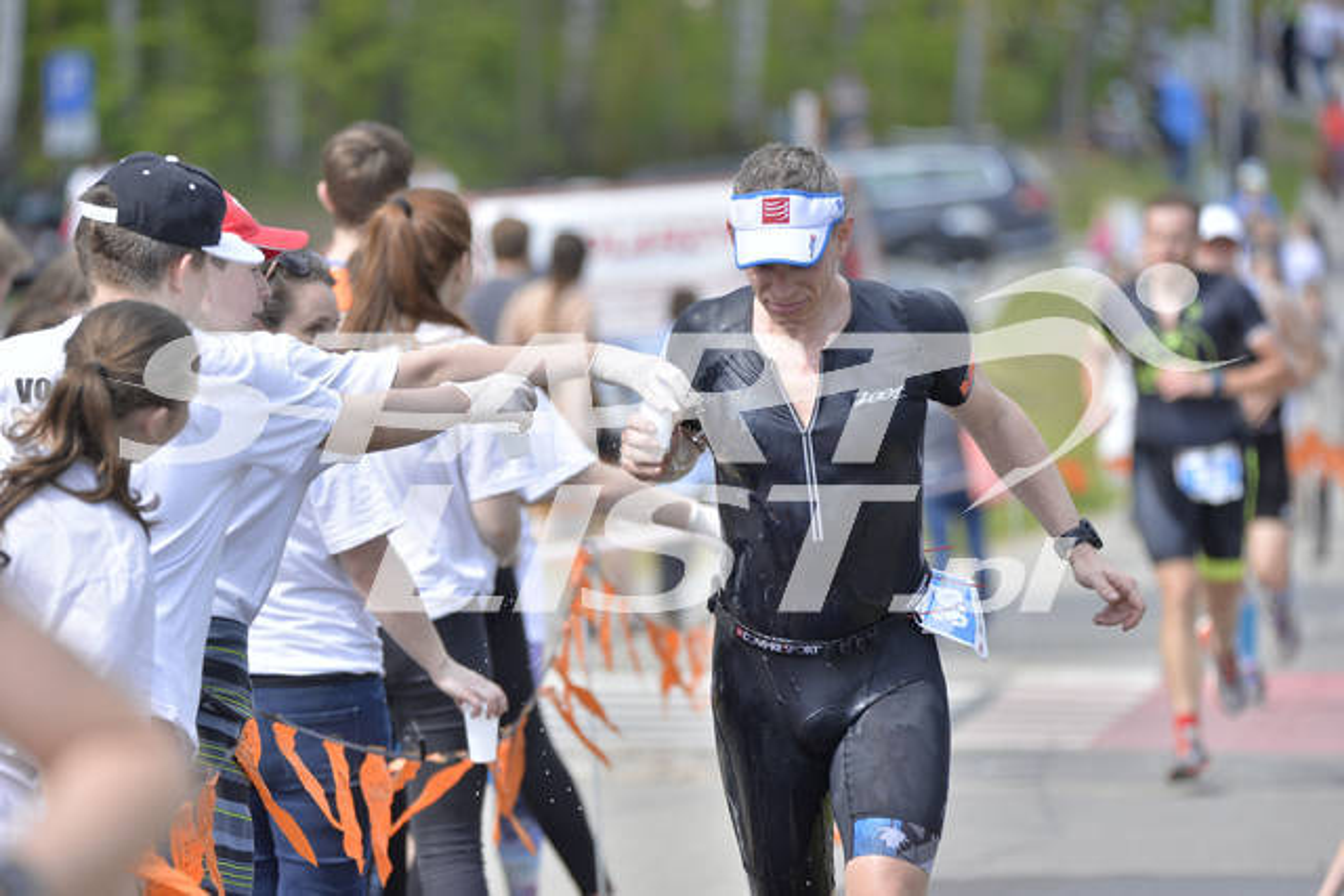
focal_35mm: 350
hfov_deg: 5.9
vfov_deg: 3.9
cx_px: 672
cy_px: 448
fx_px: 13069
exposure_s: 1/1250
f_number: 6.3
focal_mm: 350
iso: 400
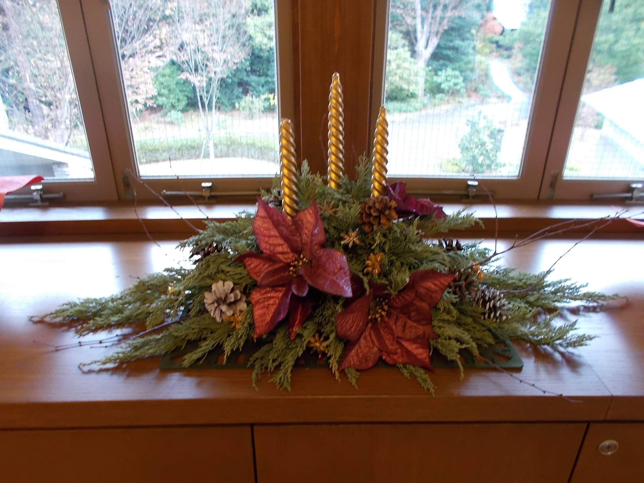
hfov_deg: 67.3
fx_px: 484
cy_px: 242
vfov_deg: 53.1
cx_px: 322
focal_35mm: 26
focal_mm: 4.6
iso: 200
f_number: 3.2
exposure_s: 1/8
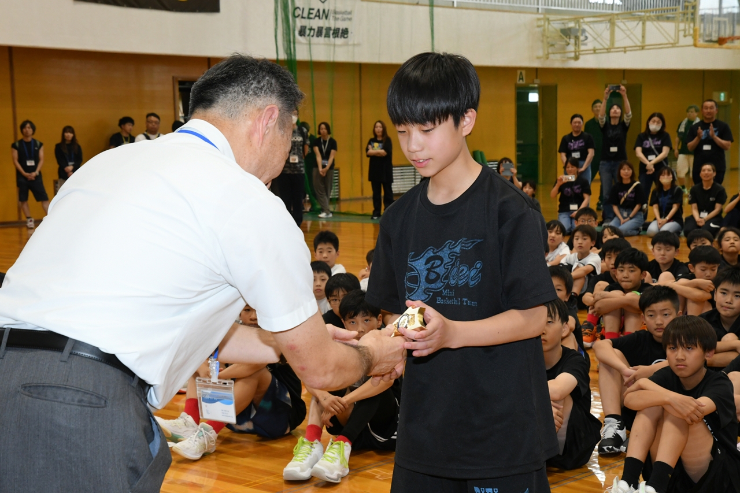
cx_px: 370
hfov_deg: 30.5
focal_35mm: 66
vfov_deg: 20.6
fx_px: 1356
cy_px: 246
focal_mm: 44
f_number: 8
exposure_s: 1/200
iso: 1600
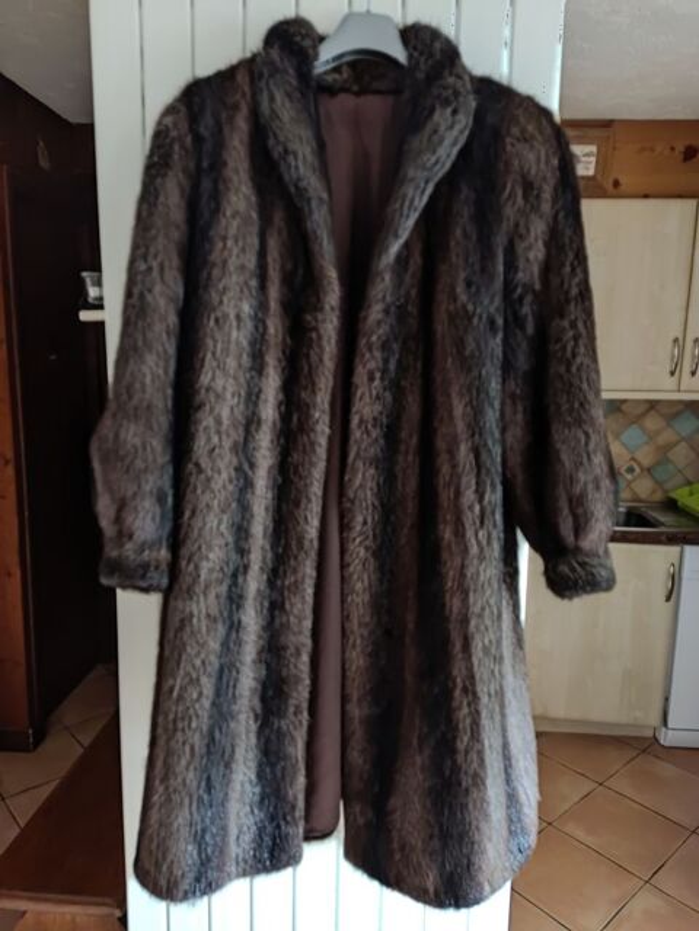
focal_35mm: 25
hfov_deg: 54.9
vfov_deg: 69.4
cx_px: 350
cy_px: 466
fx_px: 673
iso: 1999
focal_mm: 4.71
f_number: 1.79
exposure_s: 1/7
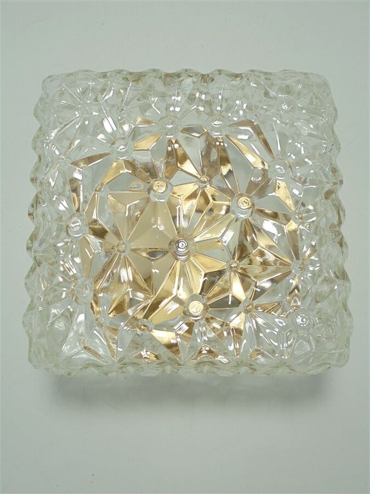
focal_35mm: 34
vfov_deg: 54.0
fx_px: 485
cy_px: 247
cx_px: 185
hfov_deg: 41.8
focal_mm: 6.1
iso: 100
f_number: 4
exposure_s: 1/100
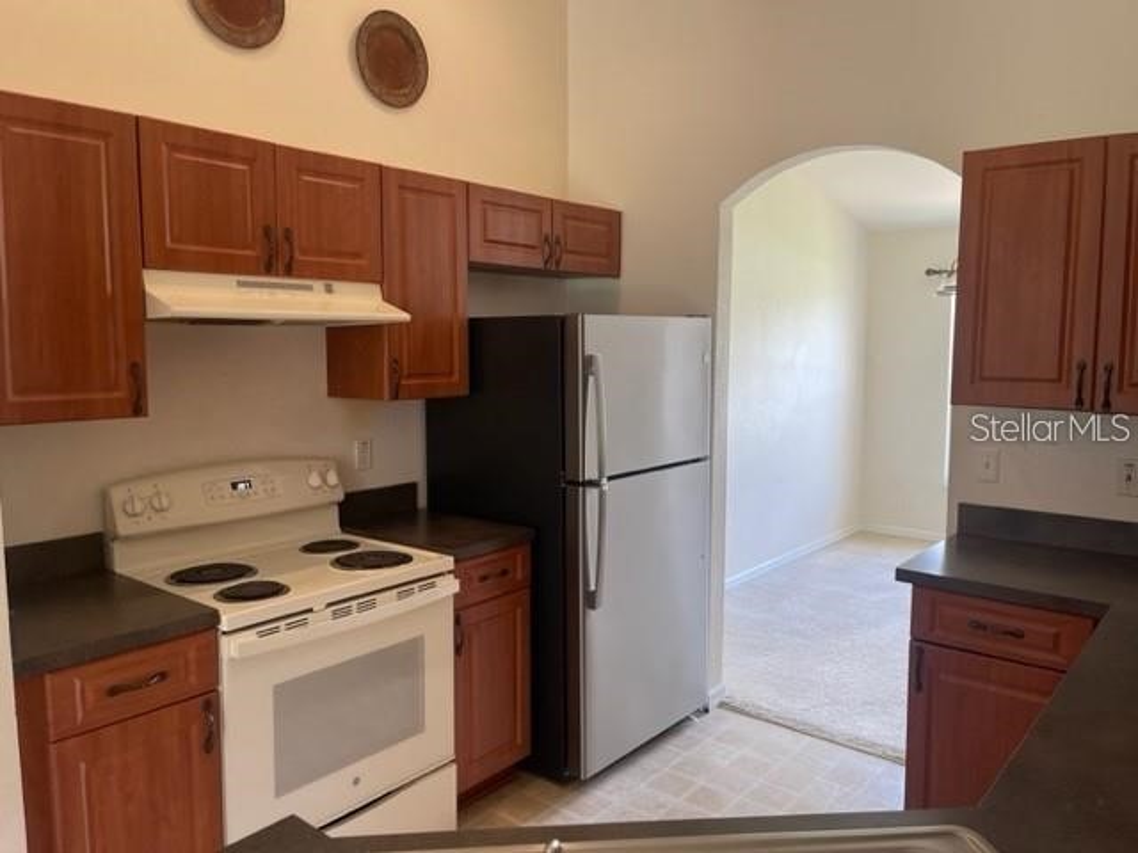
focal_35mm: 26
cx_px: 569
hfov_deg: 67.3
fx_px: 855
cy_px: 426
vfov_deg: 53.1
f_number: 1.6
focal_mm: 5.1
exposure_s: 1/120
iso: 125
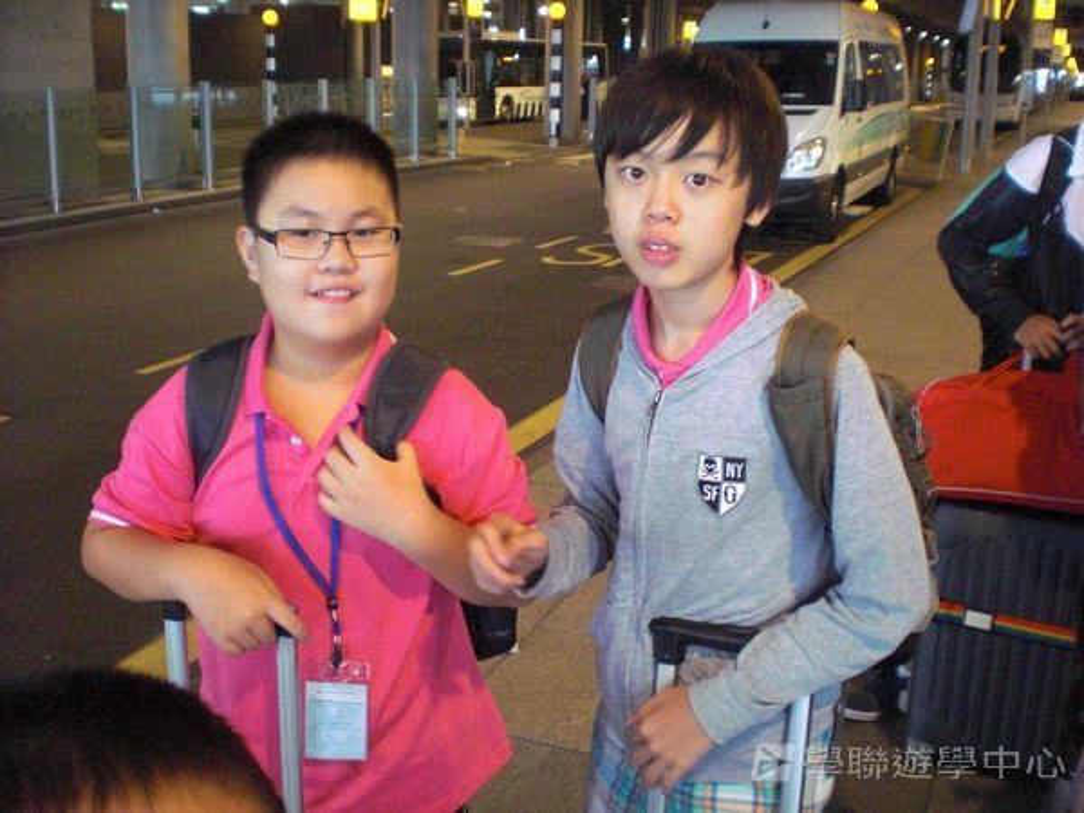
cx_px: 542
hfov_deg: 49.0
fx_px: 1190
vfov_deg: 37.7
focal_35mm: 38
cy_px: 406
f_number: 3.1
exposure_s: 1/50
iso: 800
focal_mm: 6.3
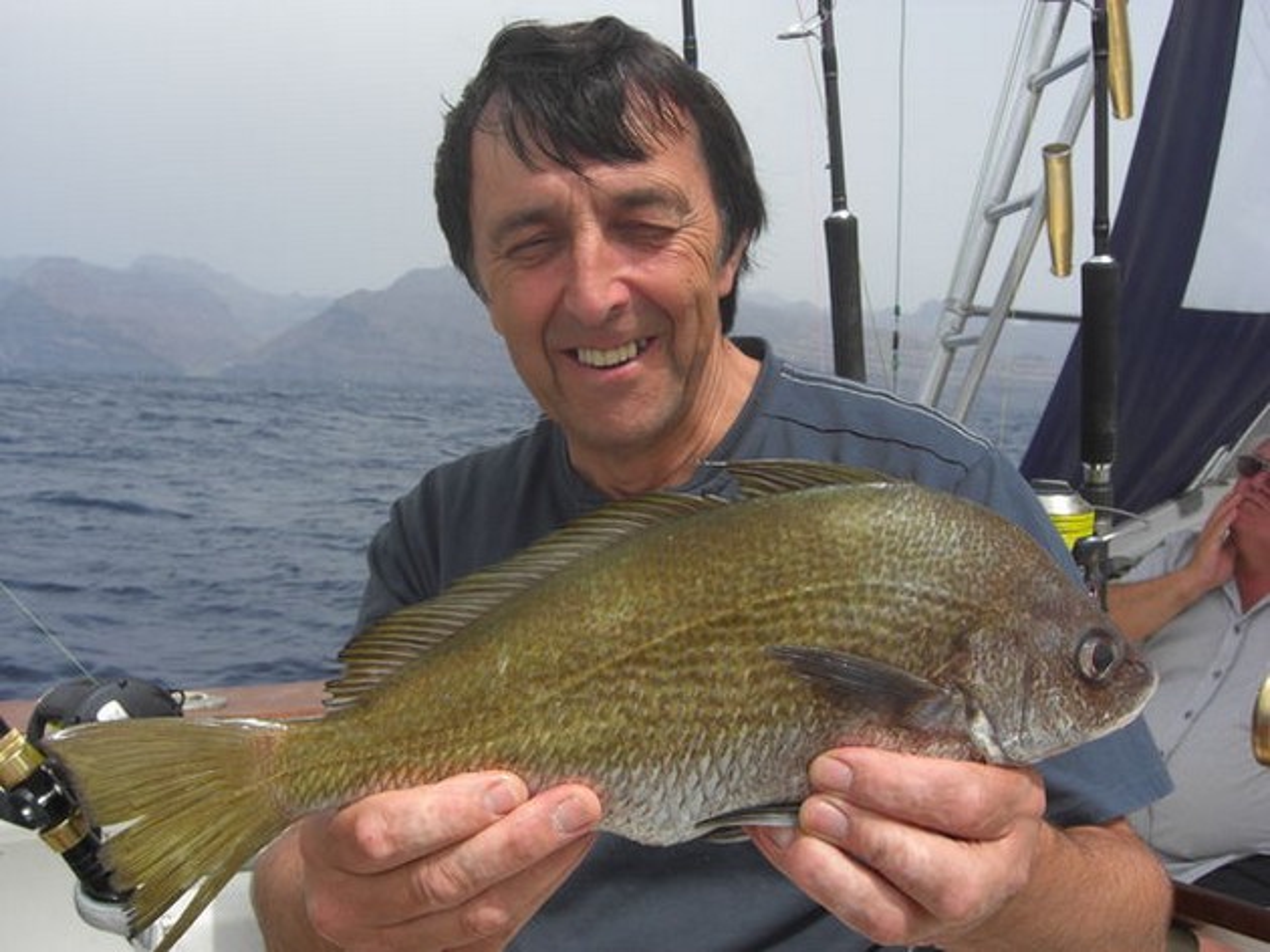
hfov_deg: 49.0
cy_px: 476
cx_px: 635
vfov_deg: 37.7
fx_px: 1394
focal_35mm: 38
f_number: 8
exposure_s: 1/200
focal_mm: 7.9
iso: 80
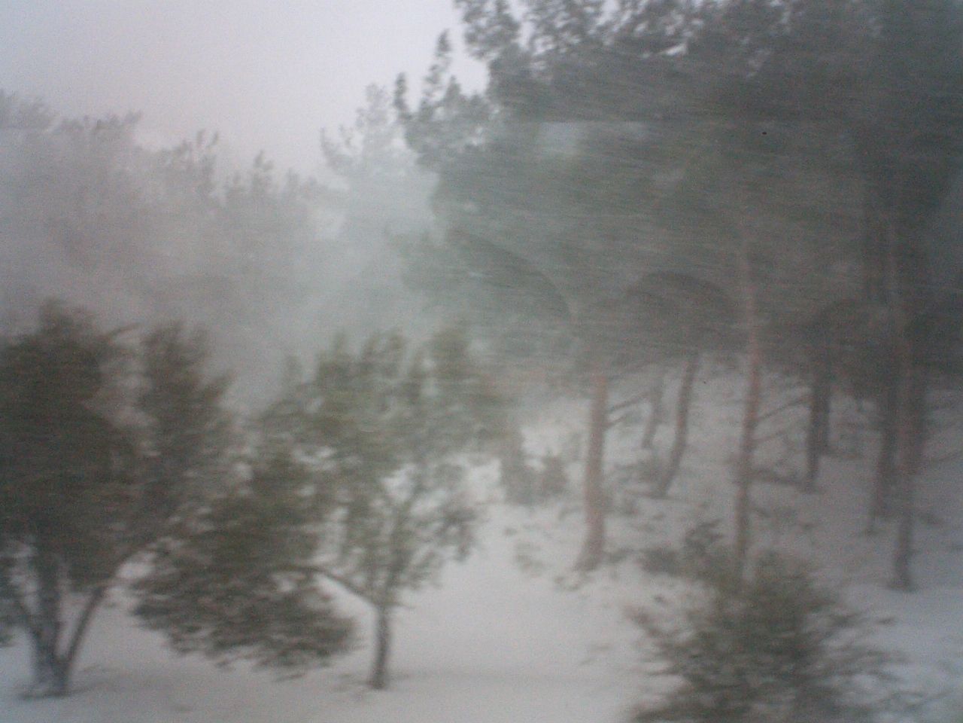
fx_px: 1029
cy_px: 362
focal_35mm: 37
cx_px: 482
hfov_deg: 50.1
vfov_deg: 38.7
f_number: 3.5
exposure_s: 1/80
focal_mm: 5.6
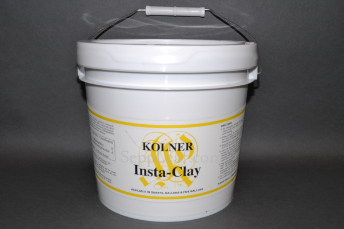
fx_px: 372
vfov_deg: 34.1
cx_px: 172
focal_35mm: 39
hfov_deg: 49.6
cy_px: 114
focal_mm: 26
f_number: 9
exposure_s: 1/160
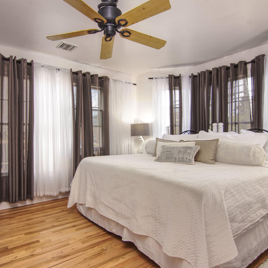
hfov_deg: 70.3
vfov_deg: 70.5
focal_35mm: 22
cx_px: 122
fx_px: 190
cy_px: 134
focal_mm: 11
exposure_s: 1/25
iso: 320
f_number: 8
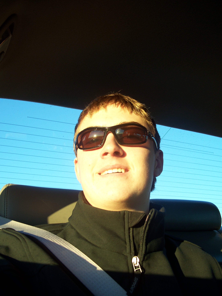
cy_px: 148
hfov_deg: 38.7
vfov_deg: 50.1
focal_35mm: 37
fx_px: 316
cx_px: 111
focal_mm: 7.8
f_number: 2.8
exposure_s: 1/100
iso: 64
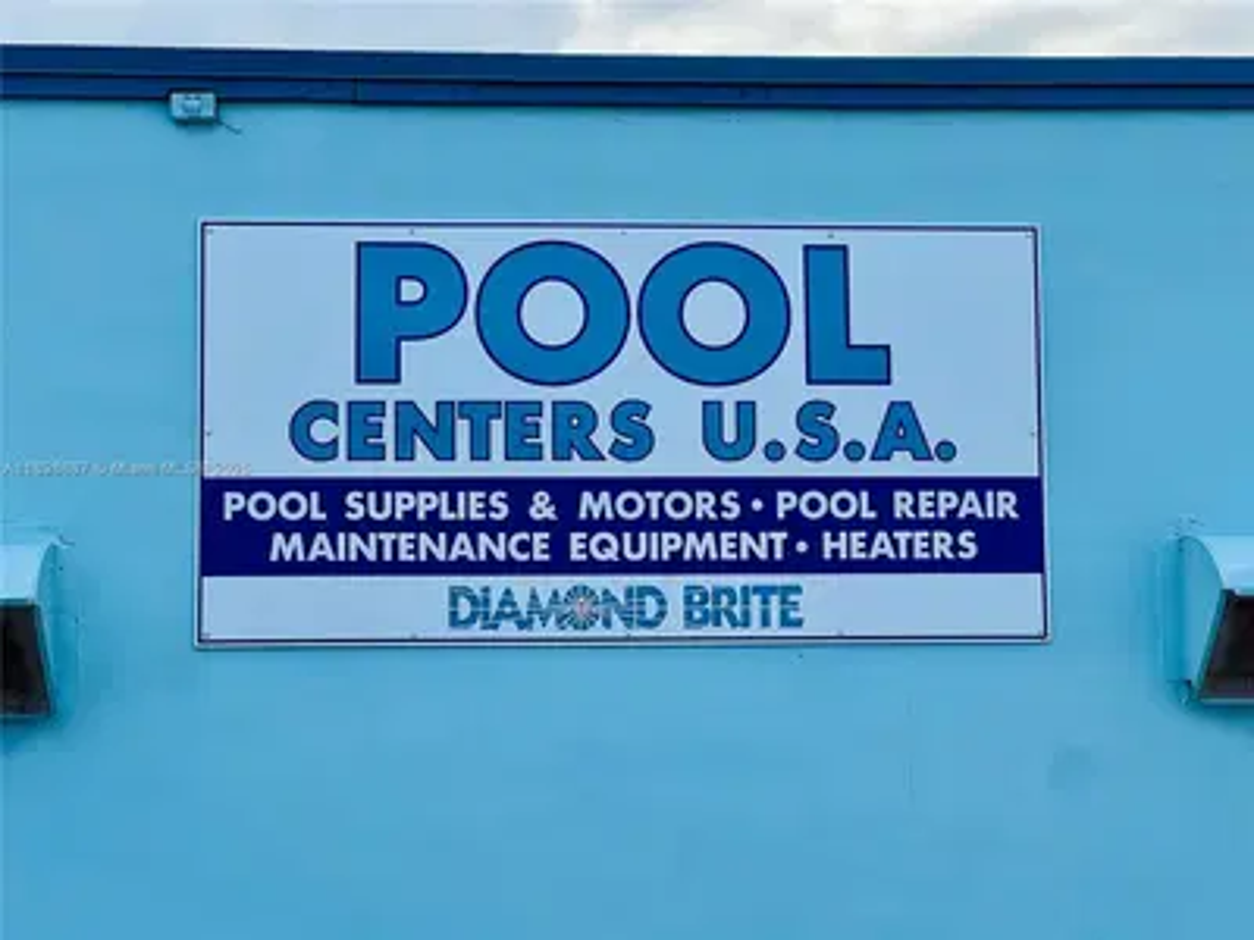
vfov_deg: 19.1
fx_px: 2789
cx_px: 627
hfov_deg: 25.3
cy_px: 470
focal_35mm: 77
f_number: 2.8
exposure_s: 1/318
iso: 32
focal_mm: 9
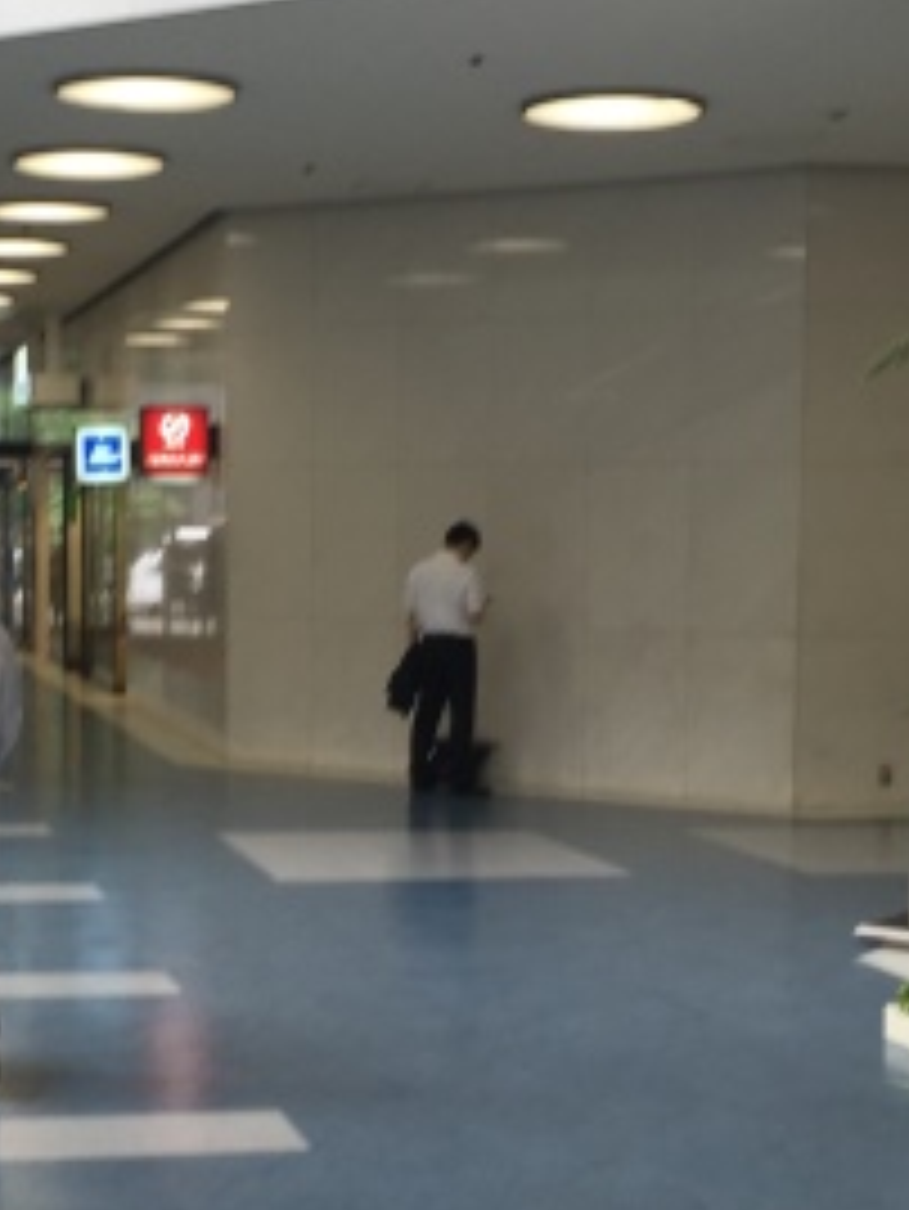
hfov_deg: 21.0
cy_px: 693
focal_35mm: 69
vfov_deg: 28.1
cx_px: 162
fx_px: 2414
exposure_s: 1/60
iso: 40
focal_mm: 4.15
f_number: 2.2
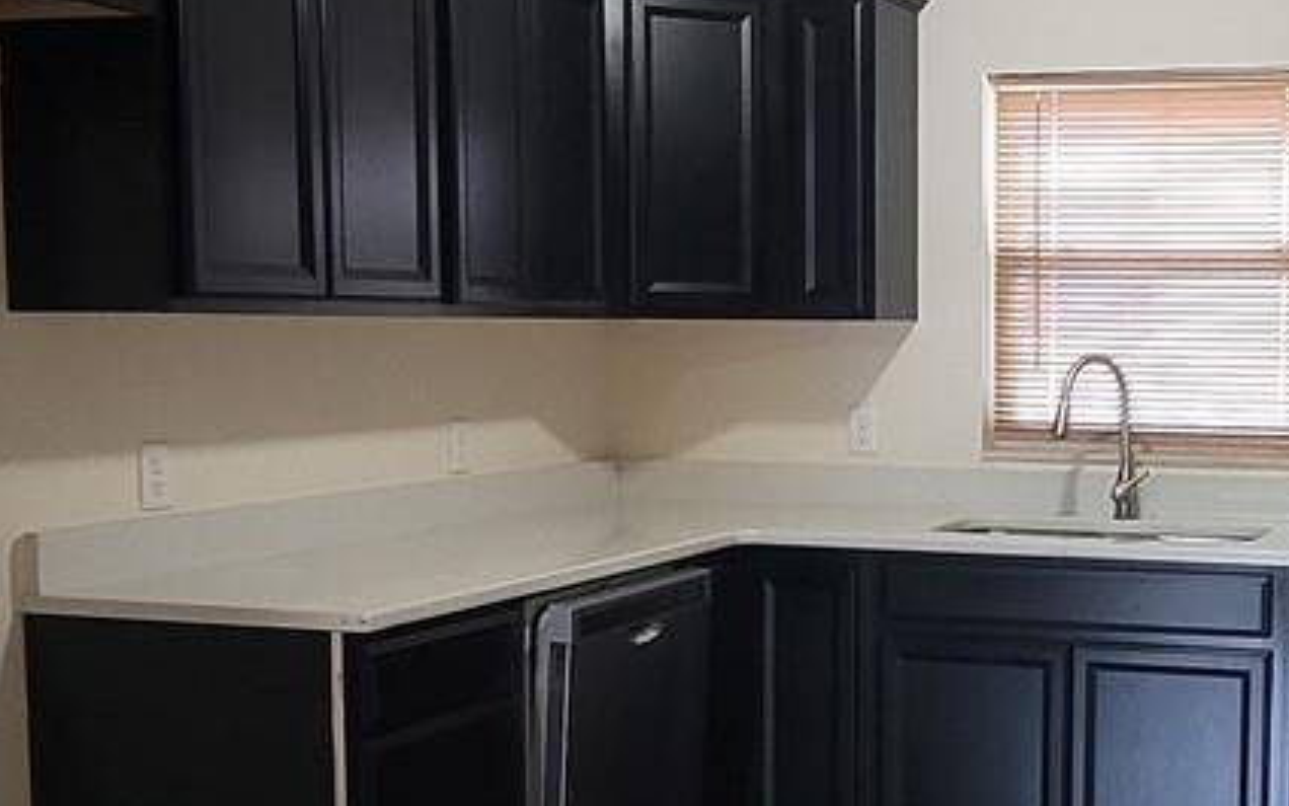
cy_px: 523
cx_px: 1018
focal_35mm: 52
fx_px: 1827
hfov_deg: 37.6
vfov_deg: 24.8
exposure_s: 1/30
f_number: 2.2
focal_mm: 2.2
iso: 500
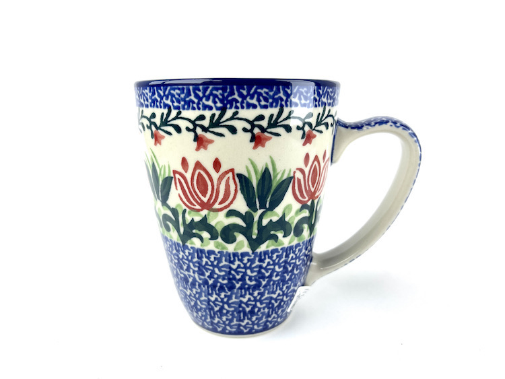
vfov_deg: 53.1
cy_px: 190
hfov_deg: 67.3
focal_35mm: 26
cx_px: 252
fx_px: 379
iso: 32
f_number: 1.6
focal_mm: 5.1
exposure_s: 1/370
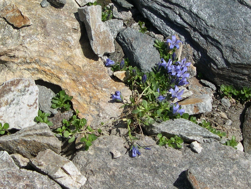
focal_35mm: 38
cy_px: 94
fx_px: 276
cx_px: 126
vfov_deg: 37.7
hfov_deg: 49.0
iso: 100
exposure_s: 1/284
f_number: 7.6
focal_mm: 8
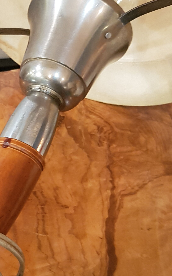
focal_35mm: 64
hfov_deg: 19.8
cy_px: 126
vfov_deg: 32.0
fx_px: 480
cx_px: 10
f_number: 1.7
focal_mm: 4.2
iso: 200
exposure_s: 1/11
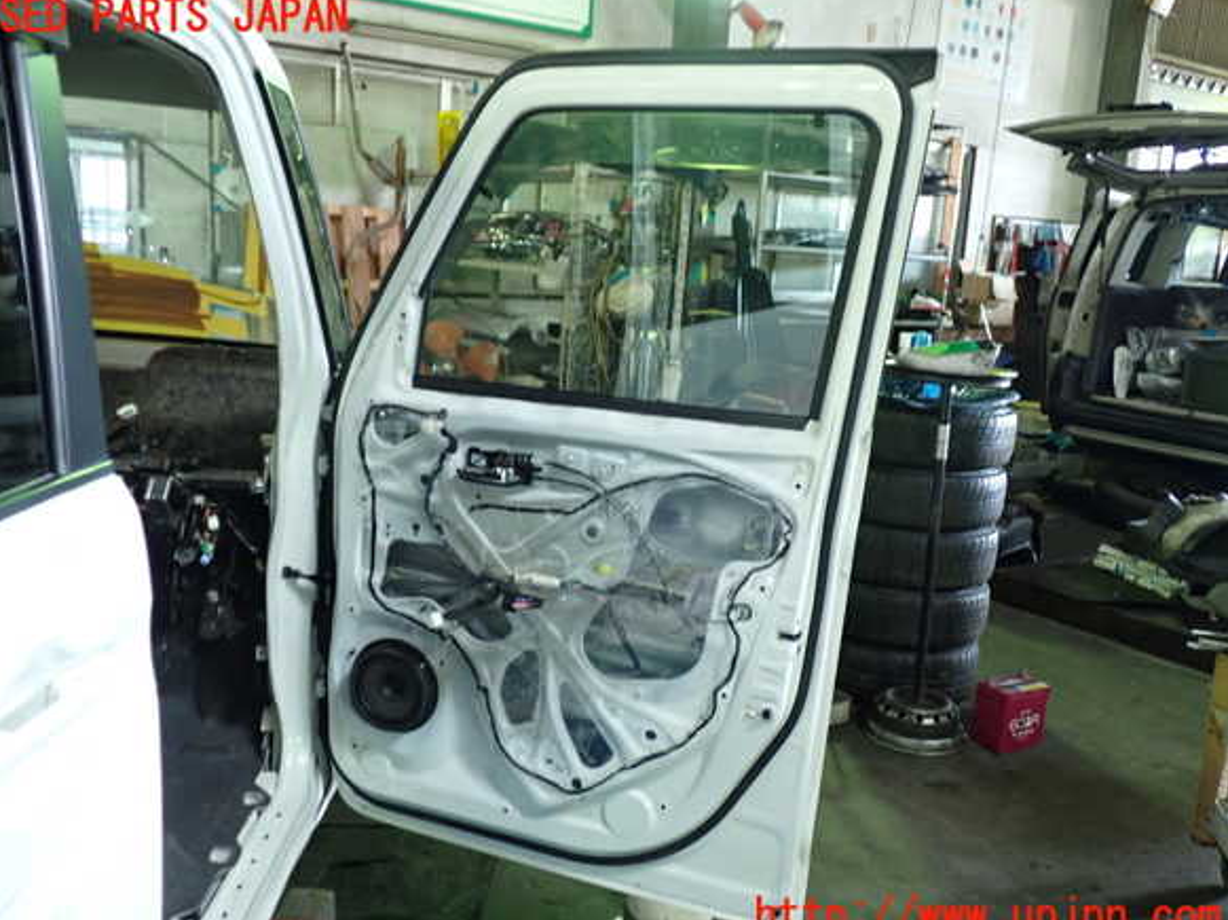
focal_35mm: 31
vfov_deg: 45.4
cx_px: 598
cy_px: 467
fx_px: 1099
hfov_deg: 58.4
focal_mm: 5.4
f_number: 2.3
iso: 250
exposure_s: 1/30
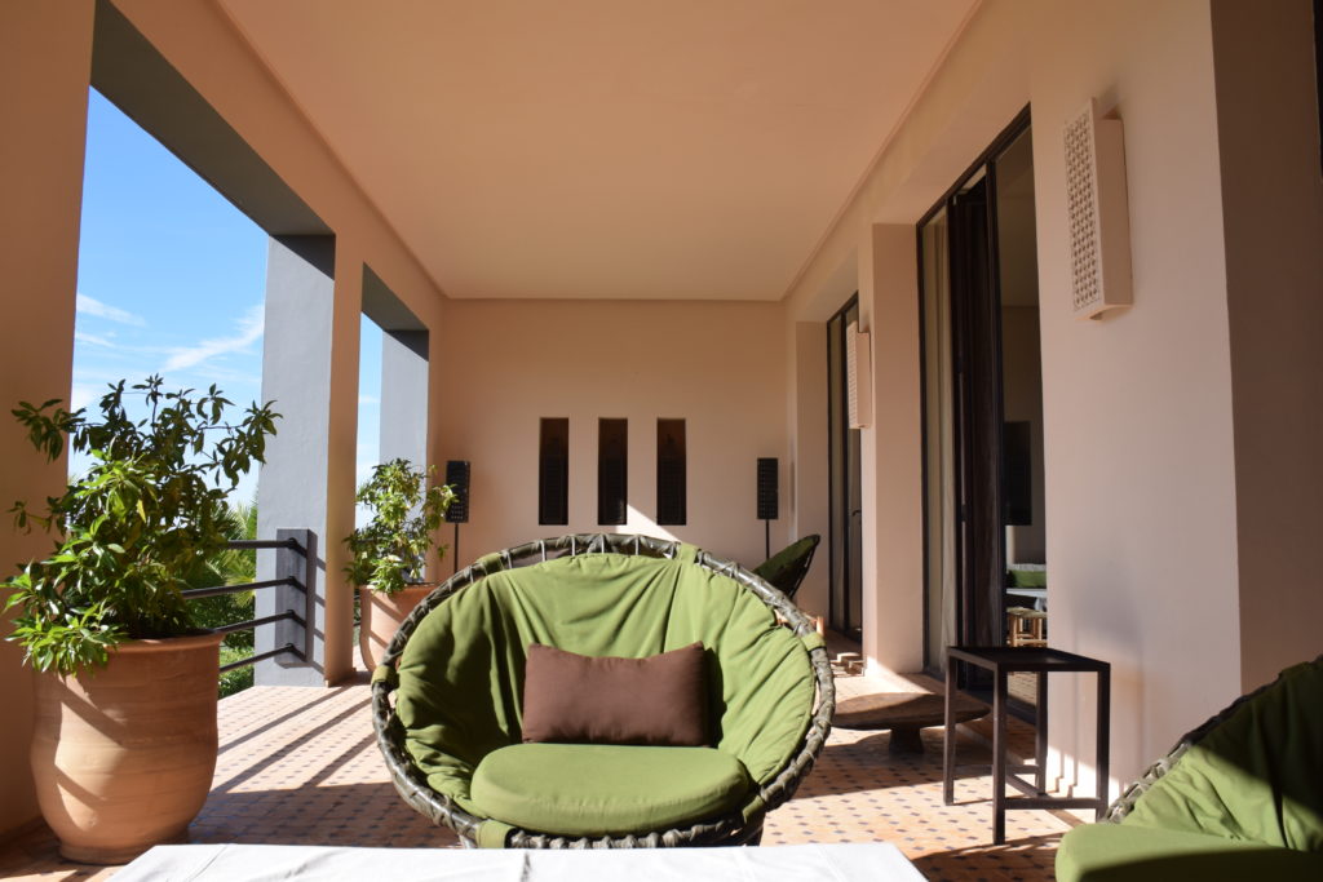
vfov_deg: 47.9
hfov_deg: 67.4
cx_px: 662
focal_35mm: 27
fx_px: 992
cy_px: 441
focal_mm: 18
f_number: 9
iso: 200
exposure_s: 1/320
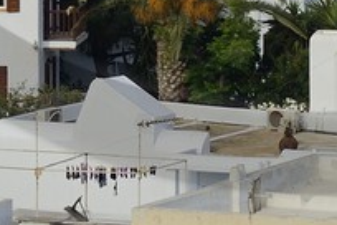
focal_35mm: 957
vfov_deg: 1.4
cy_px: -495
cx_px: 314
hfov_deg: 2.2
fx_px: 8958
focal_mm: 122
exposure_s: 1/320
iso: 200
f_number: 14
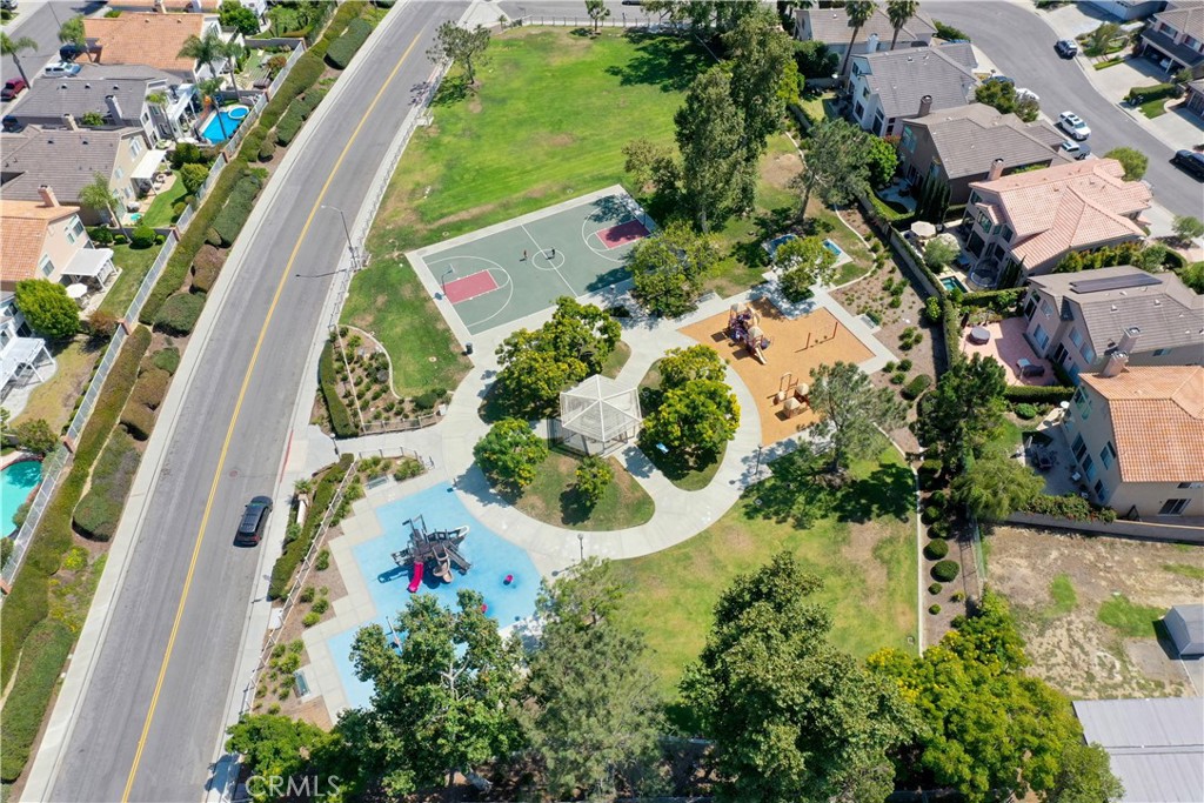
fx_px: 937
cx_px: 602
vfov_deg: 46.4
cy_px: 402
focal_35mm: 28
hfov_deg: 65.5
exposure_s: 1/320
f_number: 5.6
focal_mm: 10.26
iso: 100
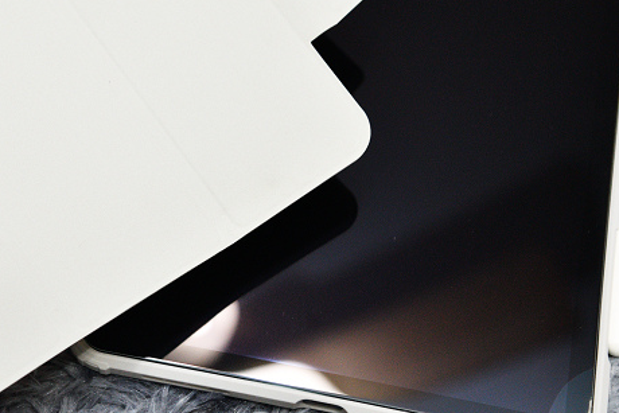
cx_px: 141
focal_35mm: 113
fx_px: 1943
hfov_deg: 18.0
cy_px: 69
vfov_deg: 12.1
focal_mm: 65
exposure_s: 1/160
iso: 2000
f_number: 5.6
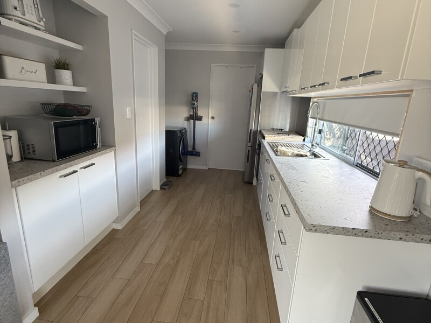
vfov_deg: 85.7
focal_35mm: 14
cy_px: 162
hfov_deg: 102.1
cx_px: 216
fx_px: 174
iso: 320
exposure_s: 1/99
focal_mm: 2.22
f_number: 2.2
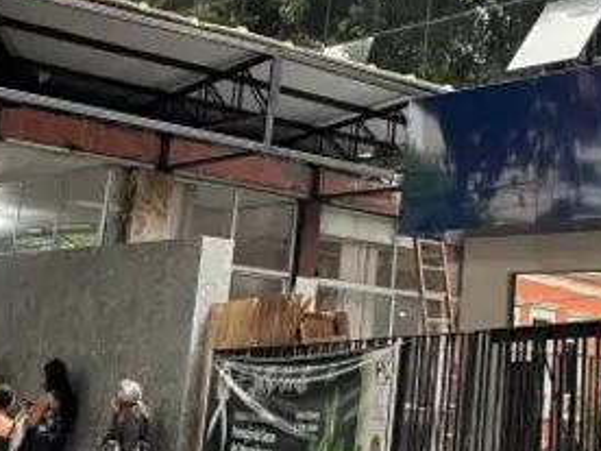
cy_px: 12
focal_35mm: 81
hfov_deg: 23.9
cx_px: 451
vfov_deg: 17.8
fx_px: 1406
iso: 125
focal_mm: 5.1
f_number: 1.6
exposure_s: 1/96
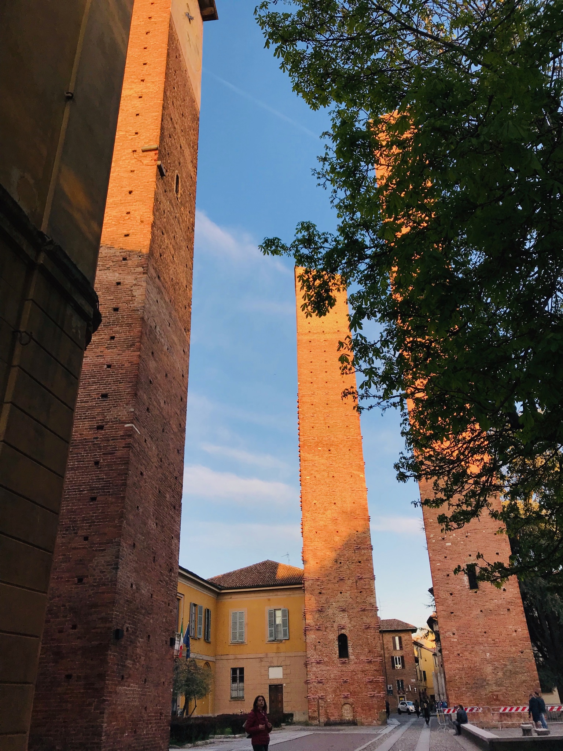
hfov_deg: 49.7
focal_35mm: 28
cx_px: 282
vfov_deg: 63.4
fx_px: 607
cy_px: 376
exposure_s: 1/496
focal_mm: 3.99
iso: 20
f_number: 1.8
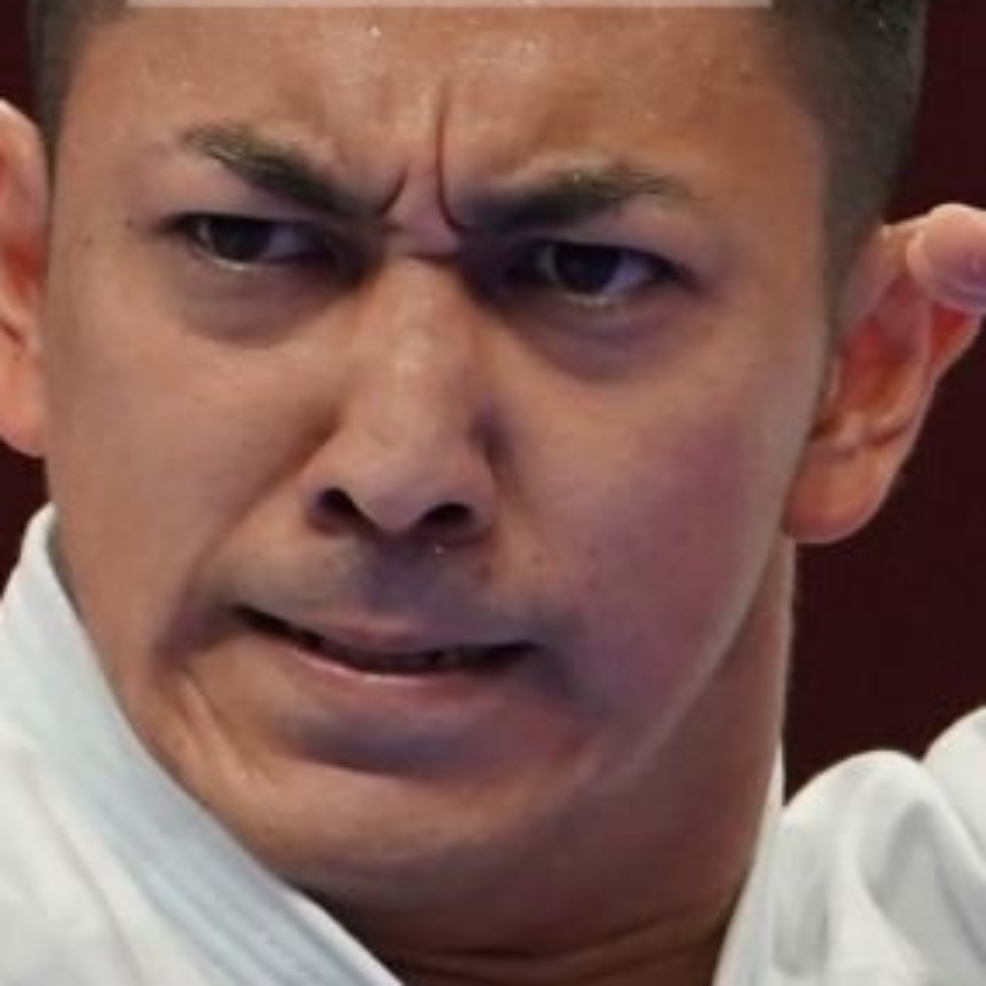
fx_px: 72669
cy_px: 917
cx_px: 450
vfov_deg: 0.8
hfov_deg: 0.8
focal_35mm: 2255
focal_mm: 280
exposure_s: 1/500
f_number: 4
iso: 1600
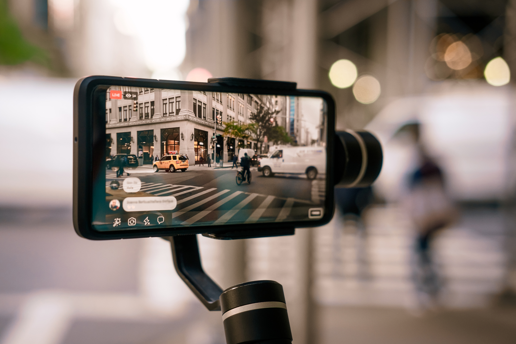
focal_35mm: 53
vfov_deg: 25.5
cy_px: 172
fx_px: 760
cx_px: 258
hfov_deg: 37.5
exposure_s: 1/200
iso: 400
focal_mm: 35
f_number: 2.8
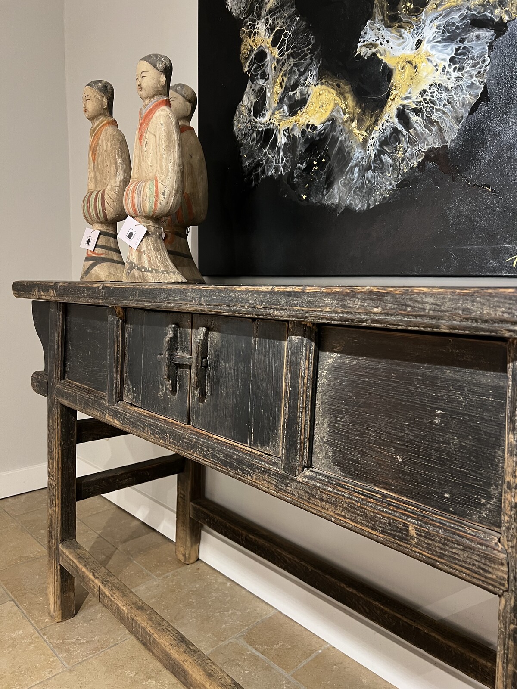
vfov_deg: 67.3
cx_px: 258
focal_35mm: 26
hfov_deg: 53.1
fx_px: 518
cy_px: 344
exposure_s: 1/50
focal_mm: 5.7
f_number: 1.5
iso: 320
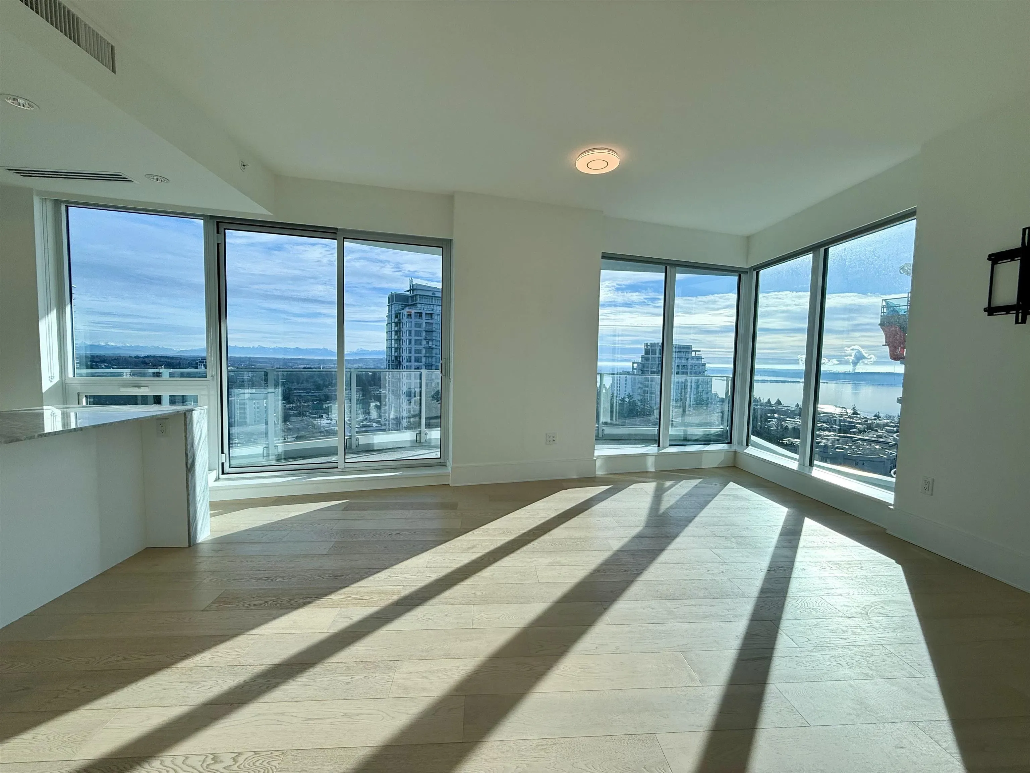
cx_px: 515
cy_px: 386
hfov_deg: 102.1
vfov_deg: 85.7
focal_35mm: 14
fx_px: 417
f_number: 2.2
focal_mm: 2.22
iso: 64
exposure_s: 1/1572
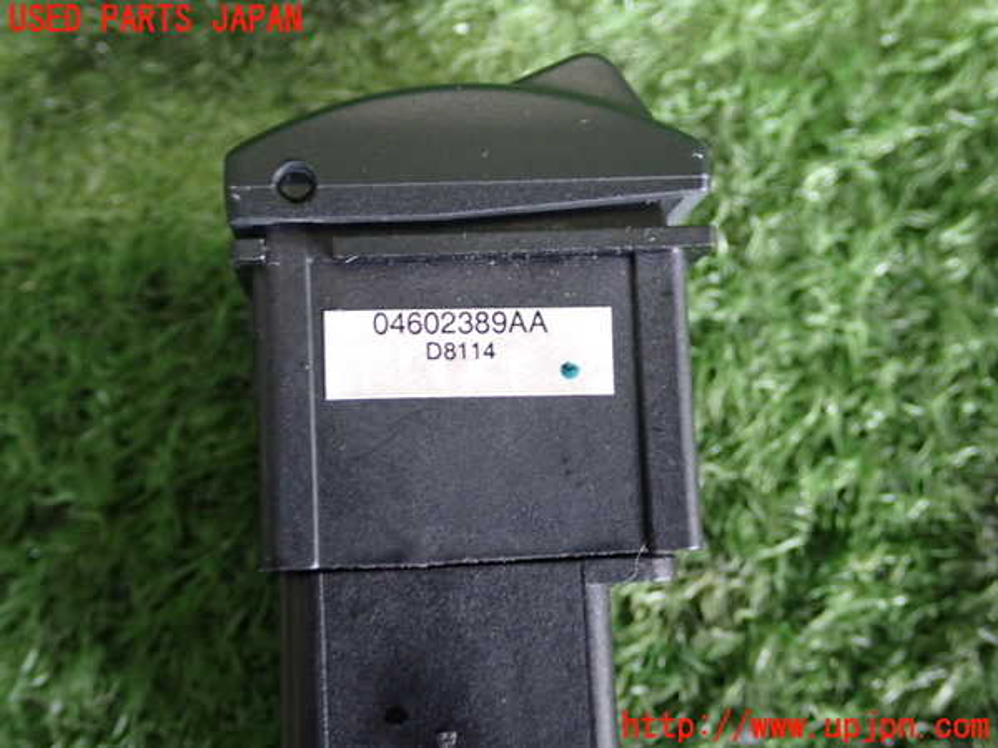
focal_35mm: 50
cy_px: 374
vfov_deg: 29.1
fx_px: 1442
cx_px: 499
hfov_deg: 38.2
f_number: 3.2
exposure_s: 1/15
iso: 800
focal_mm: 9.01
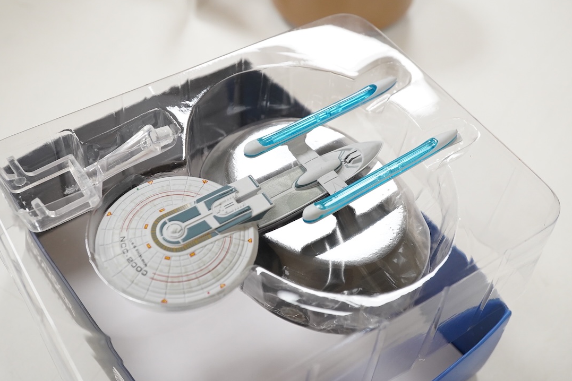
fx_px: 747
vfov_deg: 28.6
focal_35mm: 47
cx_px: 283
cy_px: 185
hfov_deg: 41.9
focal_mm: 30
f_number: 9
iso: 2000
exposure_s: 1/100
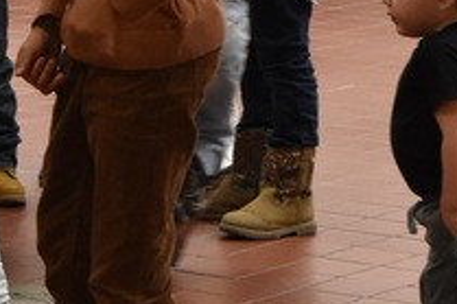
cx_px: 74
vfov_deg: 4.3
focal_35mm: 316
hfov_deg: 6.5
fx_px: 4007
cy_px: -114
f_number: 7.1
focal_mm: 55
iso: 2500
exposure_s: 1/100
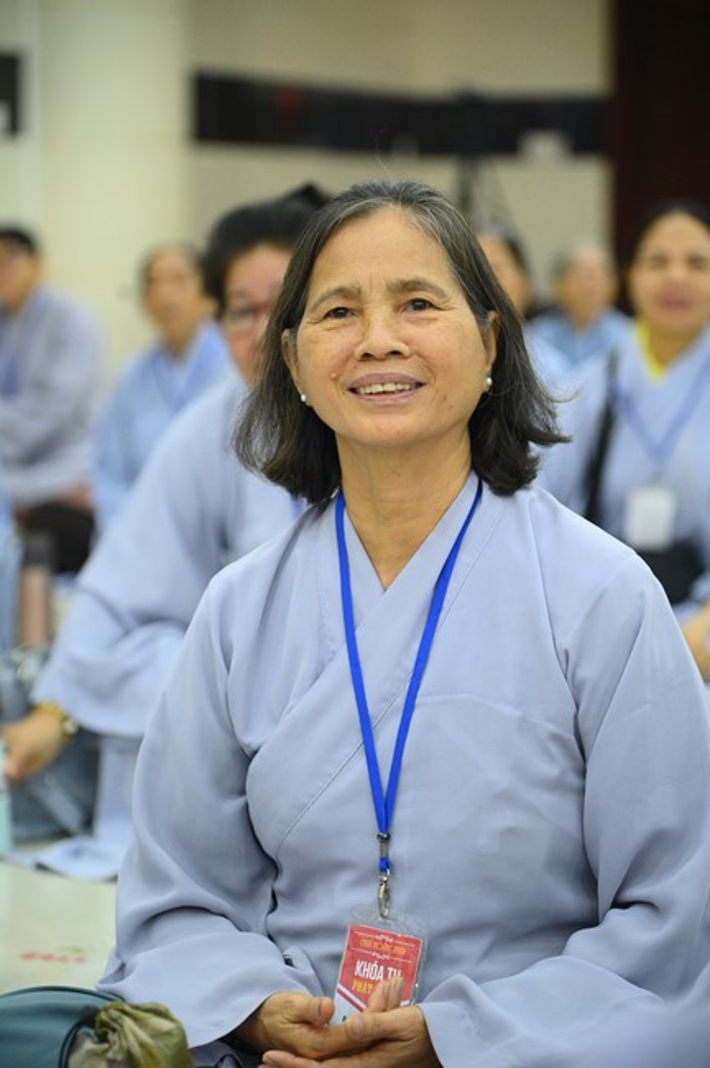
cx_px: 355
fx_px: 3557
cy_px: 534
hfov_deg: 11.4
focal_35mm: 120
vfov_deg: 17.1
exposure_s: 1/160
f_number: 4
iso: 5000
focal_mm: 120
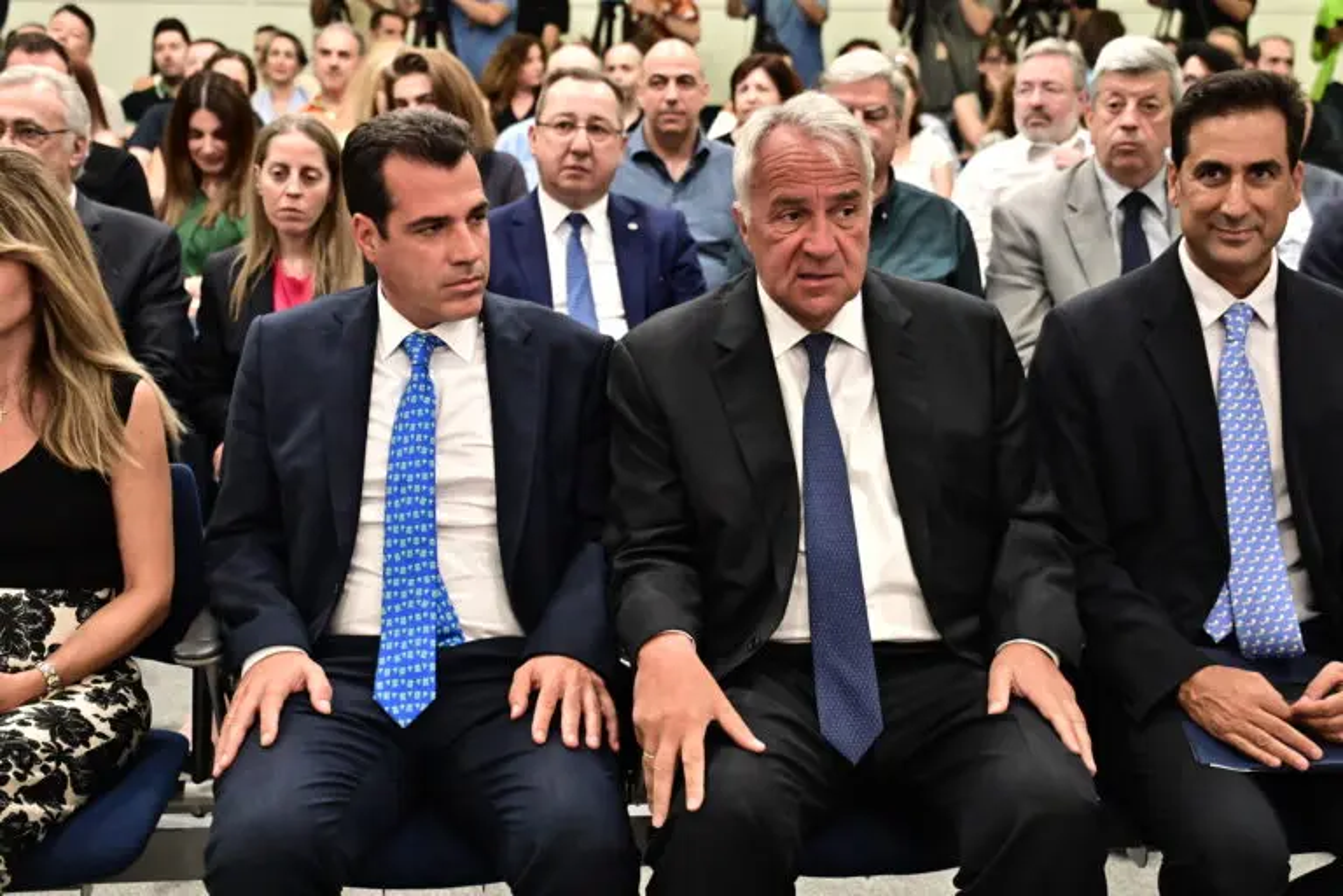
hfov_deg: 43.6
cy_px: 448
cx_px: 672
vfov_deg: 29.9
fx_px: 1679
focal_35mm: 45
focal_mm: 45
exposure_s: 1/200
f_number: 4
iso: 5000
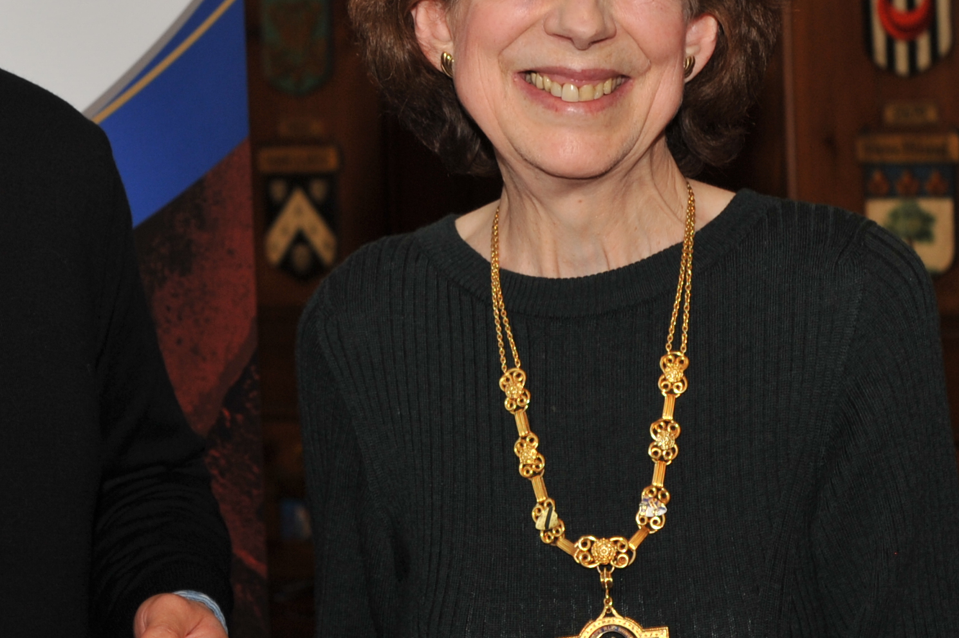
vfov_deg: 8.6
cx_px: 232
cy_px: 229
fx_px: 4259
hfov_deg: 12.8
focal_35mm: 160
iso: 320
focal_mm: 56
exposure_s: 1/60
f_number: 5.6
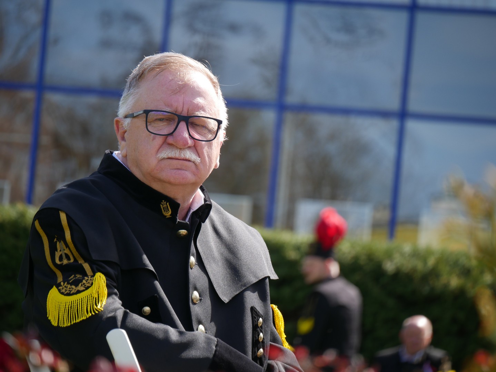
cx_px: 248
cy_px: 186
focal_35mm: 300
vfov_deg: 5.0
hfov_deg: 6.6
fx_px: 4301
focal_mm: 150
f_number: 5.6
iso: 200
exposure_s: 1/200
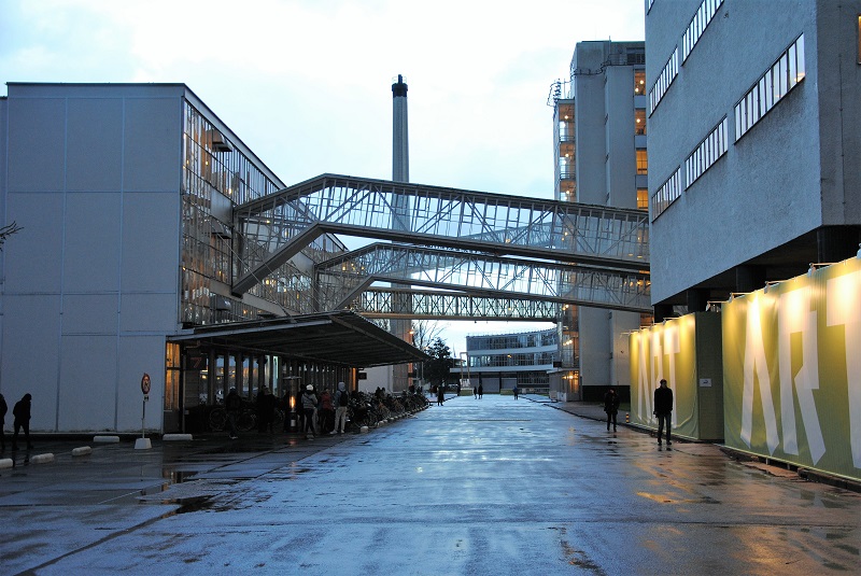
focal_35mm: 42
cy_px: 288
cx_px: 430
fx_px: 1005
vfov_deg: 32.0
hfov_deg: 46.4
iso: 360
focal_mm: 28
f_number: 4
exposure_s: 1/30
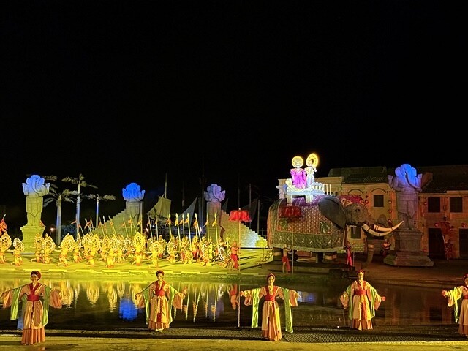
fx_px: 649
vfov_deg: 30.3
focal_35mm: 48
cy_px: 176
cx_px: 234
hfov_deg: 39.7
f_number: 1.78
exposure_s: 1/50
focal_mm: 6.76
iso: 250
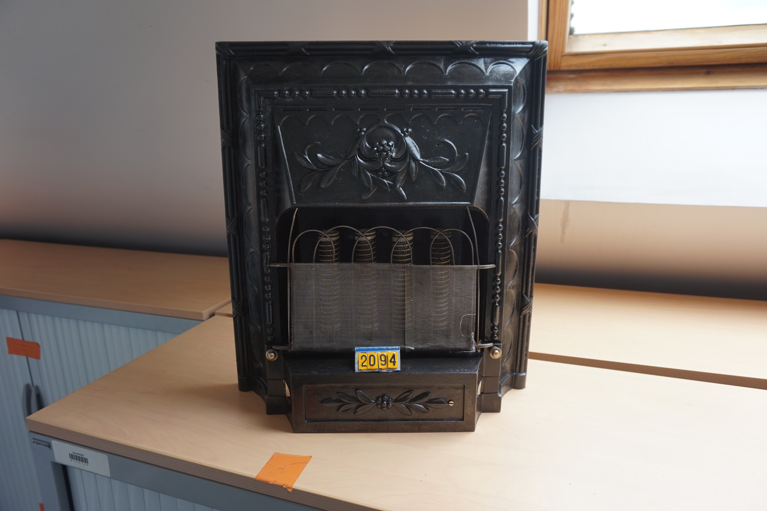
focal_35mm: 24
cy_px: 256
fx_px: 511
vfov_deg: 53.1
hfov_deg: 73.8
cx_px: 384
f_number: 4
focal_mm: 16
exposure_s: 1/60
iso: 100
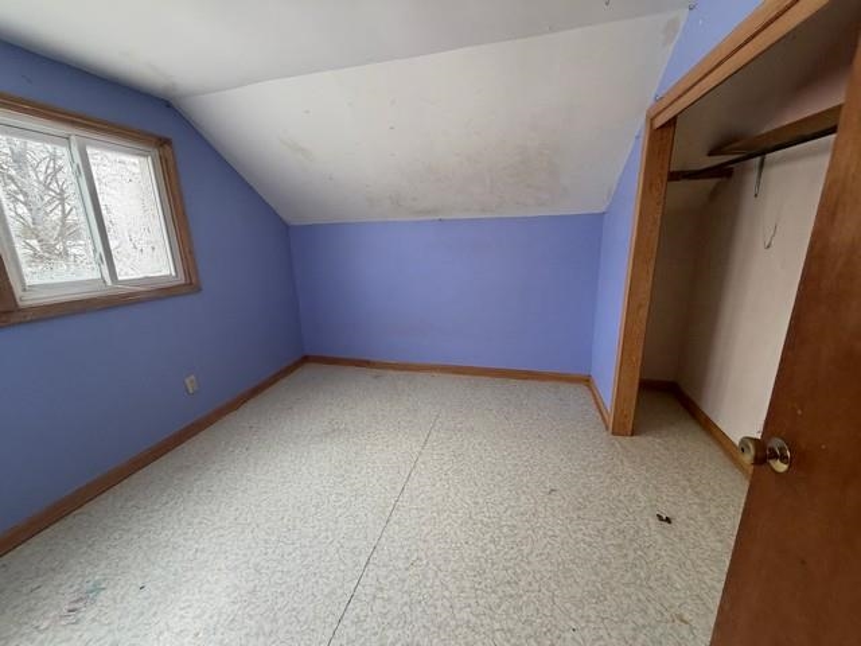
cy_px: 323
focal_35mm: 14
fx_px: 348
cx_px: 430
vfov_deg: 85.7
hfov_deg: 102.1
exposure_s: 1/120
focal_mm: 2.22
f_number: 2.2
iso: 160
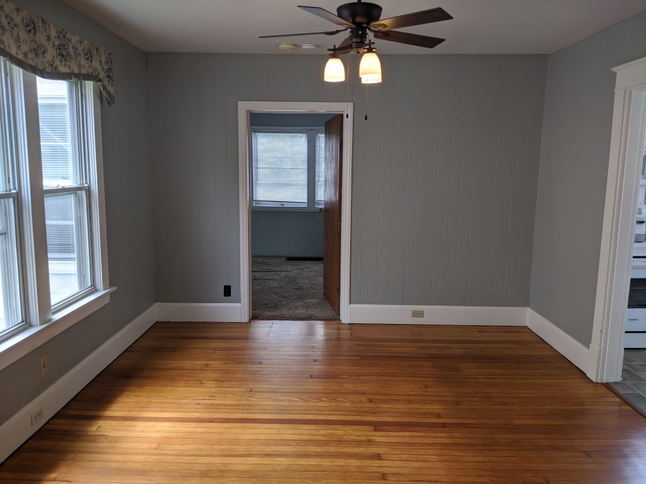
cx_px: 323
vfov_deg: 51.4
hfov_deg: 65.3
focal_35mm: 27
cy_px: 242
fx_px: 504
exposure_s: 1/192
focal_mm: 4.44
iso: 52
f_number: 1.8
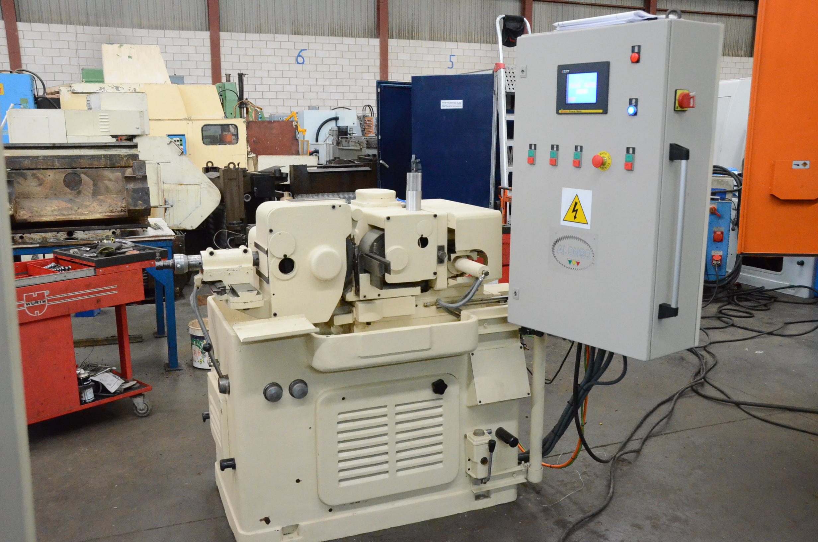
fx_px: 748
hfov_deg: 57.3
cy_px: 271
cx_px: 409
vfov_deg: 39.8
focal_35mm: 33
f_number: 6.3
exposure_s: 1/160
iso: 6400
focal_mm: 22
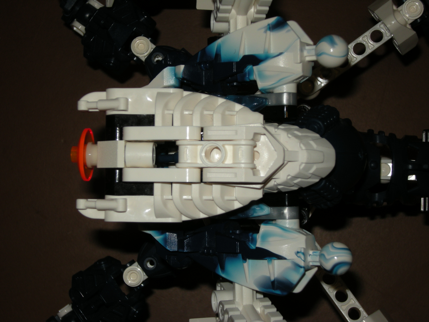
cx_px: 214
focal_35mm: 87
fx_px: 1078
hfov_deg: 22.5
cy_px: 161
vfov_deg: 17.0
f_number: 5.1
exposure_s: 1/120
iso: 64
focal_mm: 14.6
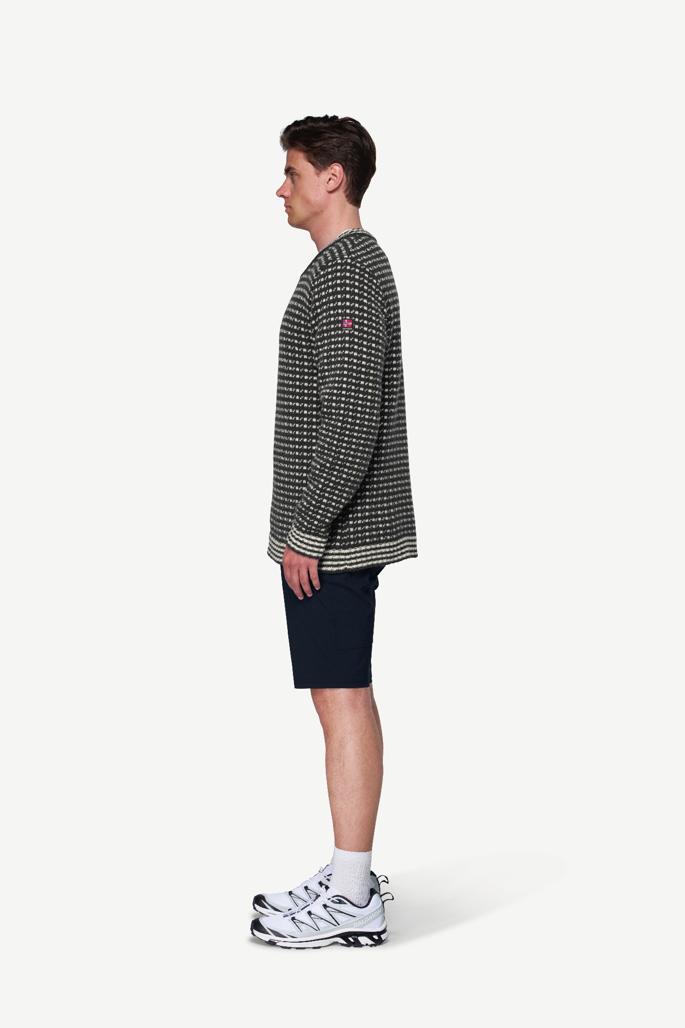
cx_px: 342
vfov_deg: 28.8
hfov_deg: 19.5
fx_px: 1998
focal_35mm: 70
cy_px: 514
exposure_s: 1/50
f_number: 6.3
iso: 100
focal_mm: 70
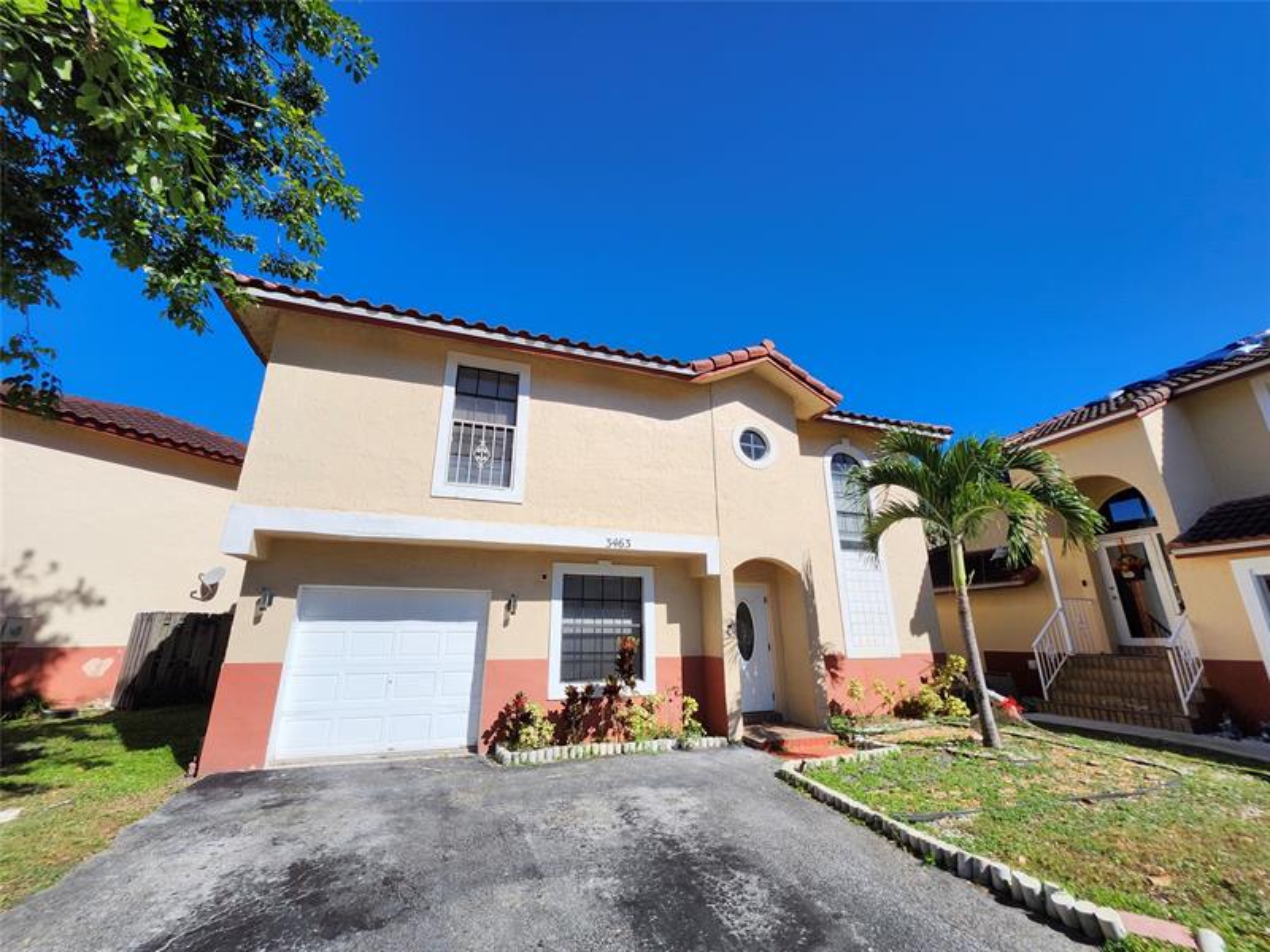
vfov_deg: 89.9
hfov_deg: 106.2
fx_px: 477
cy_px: 476
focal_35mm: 13
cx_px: 635
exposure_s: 1/2958
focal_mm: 1.74
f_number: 2.2
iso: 40
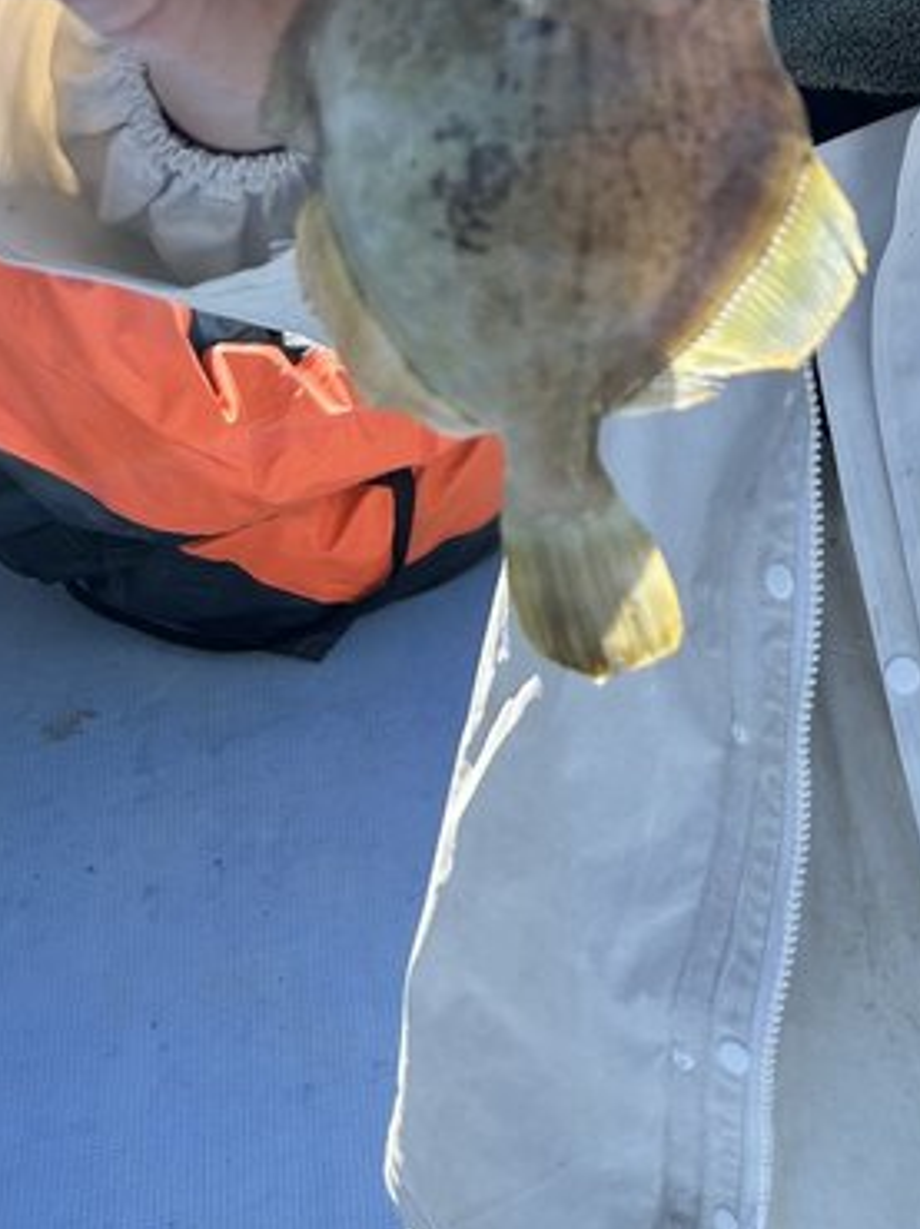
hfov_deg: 23.5
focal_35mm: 60
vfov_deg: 30.4
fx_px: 2129
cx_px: 890
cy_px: 56
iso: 50
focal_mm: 5.7
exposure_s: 1/2008
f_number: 1.5
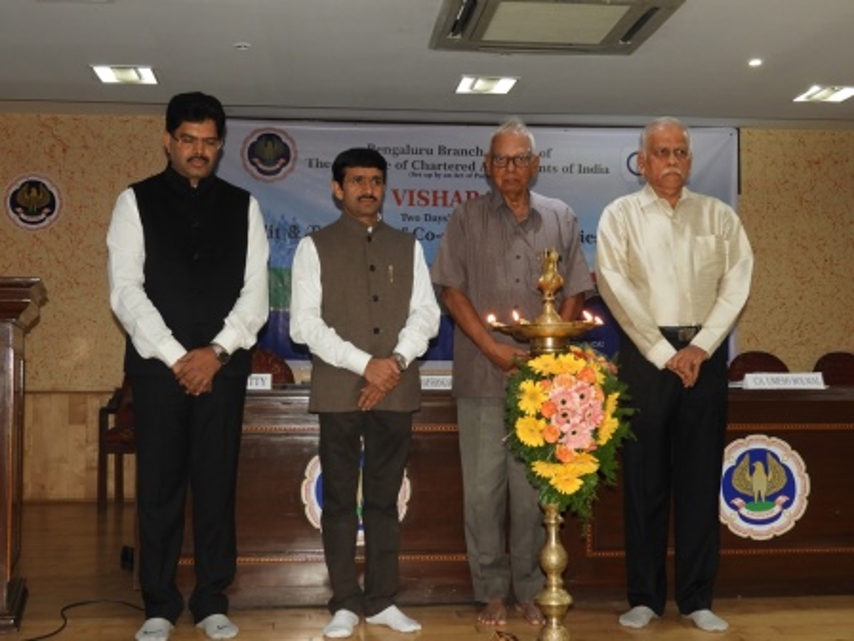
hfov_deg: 42.1
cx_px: 427
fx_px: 1110
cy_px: 320
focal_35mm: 45
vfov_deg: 32.2
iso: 220
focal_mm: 8.1
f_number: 4
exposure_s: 1/30
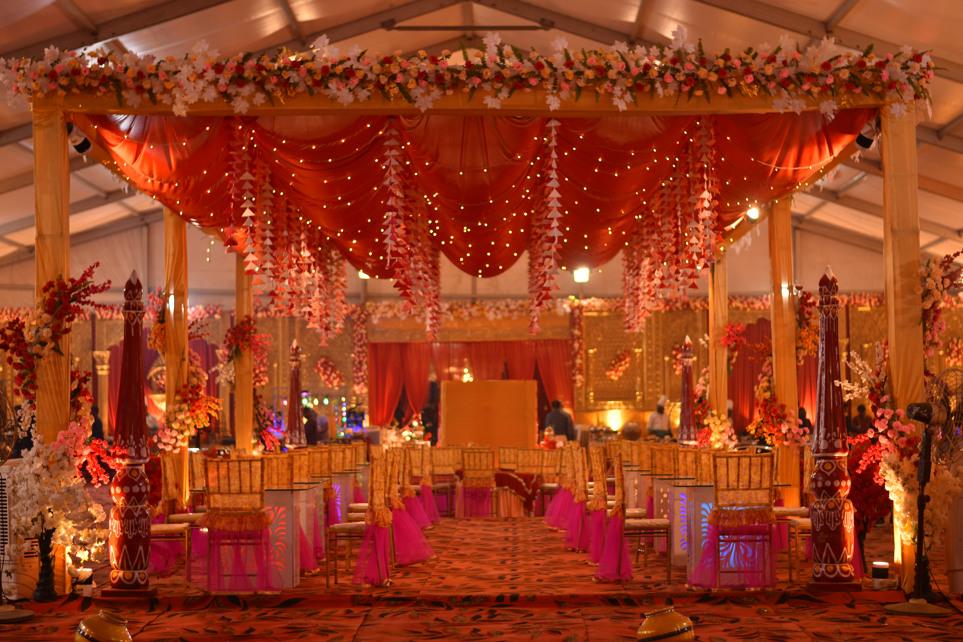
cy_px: 321
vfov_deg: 18.2
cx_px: 482
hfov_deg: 27.0
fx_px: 2006
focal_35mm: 75
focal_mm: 50
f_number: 1.8
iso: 100
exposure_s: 1/200
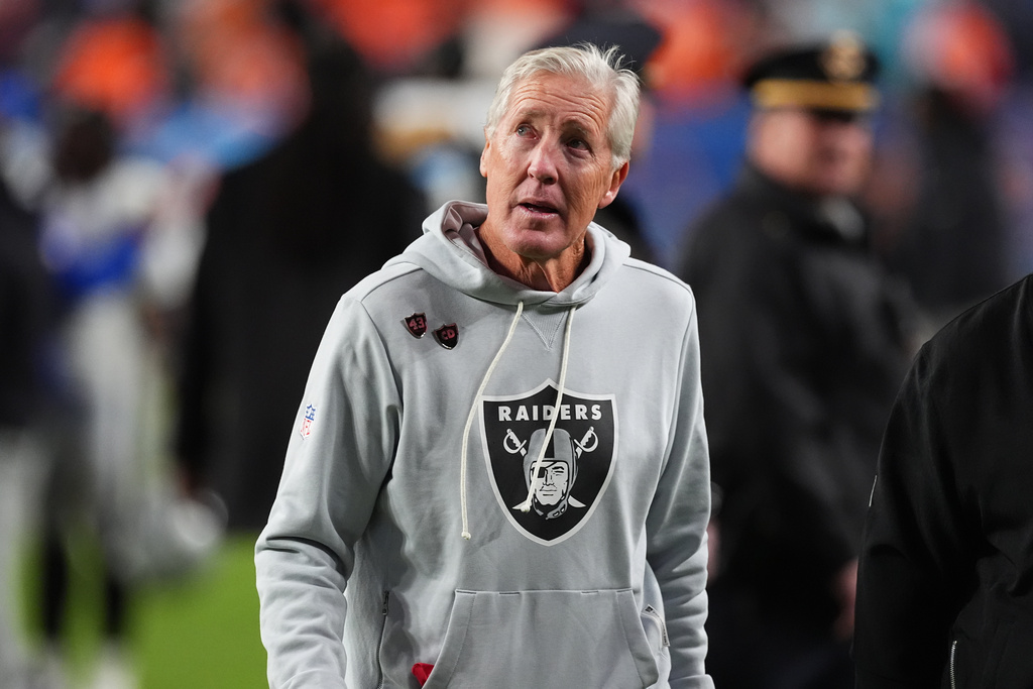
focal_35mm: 600
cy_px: 344
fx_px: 17218
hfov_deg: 3.4
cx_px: 516
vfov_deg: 2.3
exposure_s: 1/1600
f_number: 5
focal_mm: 600
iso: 5000
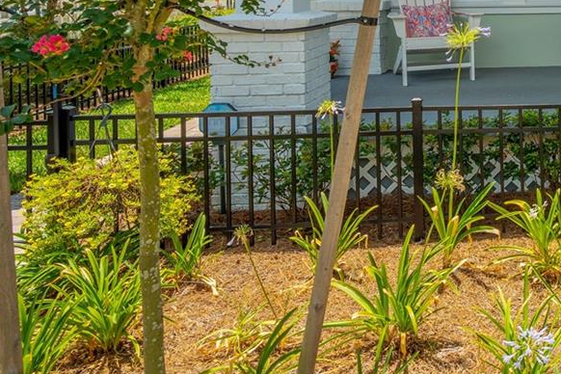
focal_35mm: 44
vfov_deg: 27.0
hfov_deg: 31.7
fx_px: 686
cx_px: 762
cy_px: -75
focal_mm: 16
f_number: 8
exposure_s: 1/125
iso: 100
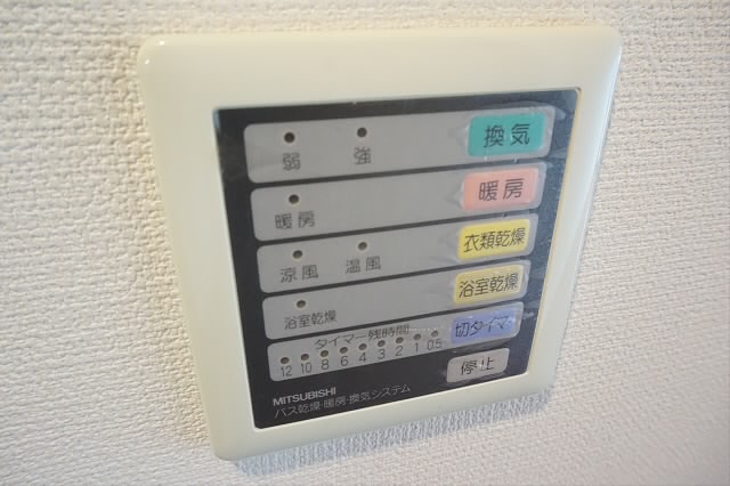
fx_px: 486
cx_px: 365
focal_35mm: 24
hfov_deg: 73.8
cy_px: 243
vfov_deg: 53.1
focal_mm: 16
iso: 3200
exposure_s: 1/40
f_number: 8
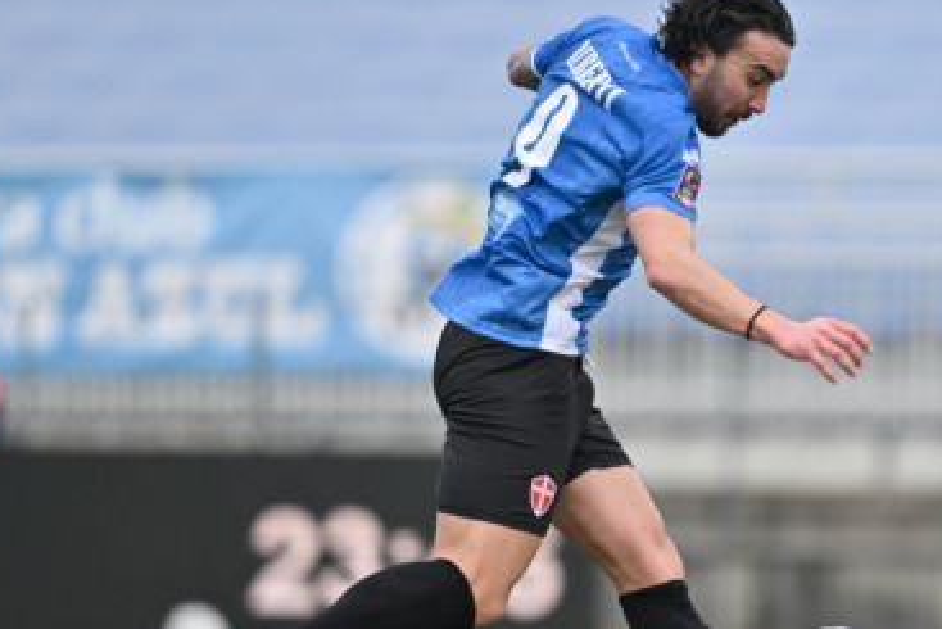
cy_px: 397
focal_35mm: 697
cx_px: 667
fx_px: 18244
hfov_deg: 3.0
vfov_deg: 2.0
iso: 320
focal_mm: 400
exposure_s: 1/2000
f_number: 3.2
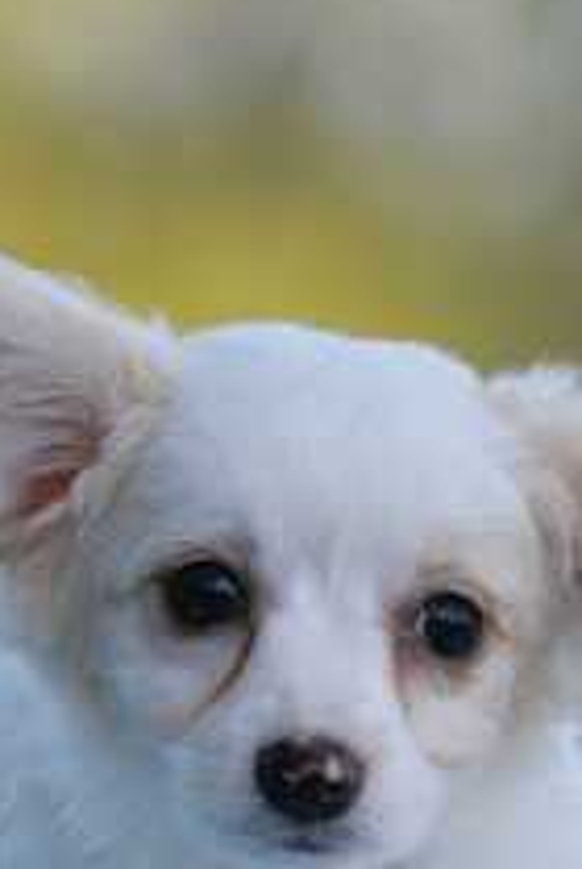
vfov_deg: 3.0
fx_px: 16628
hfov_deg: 2.0
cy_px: 669
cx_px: 206
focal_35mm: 688
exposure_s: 1/1600
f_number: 6.3
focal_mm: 240
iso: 1600
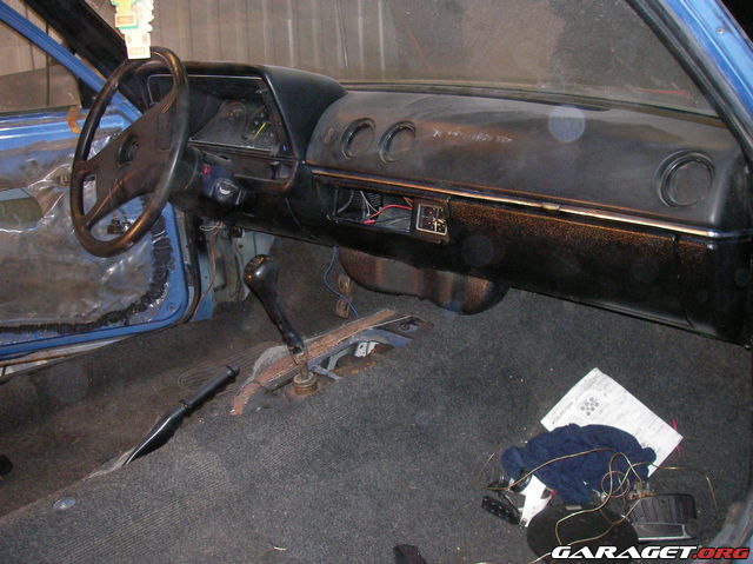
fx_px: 826
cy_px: 282
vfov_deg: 37.7
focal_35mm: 38
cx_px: 376
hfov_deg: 49.0
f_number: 3.3
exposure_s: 1/30
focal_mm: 6.3
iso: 200
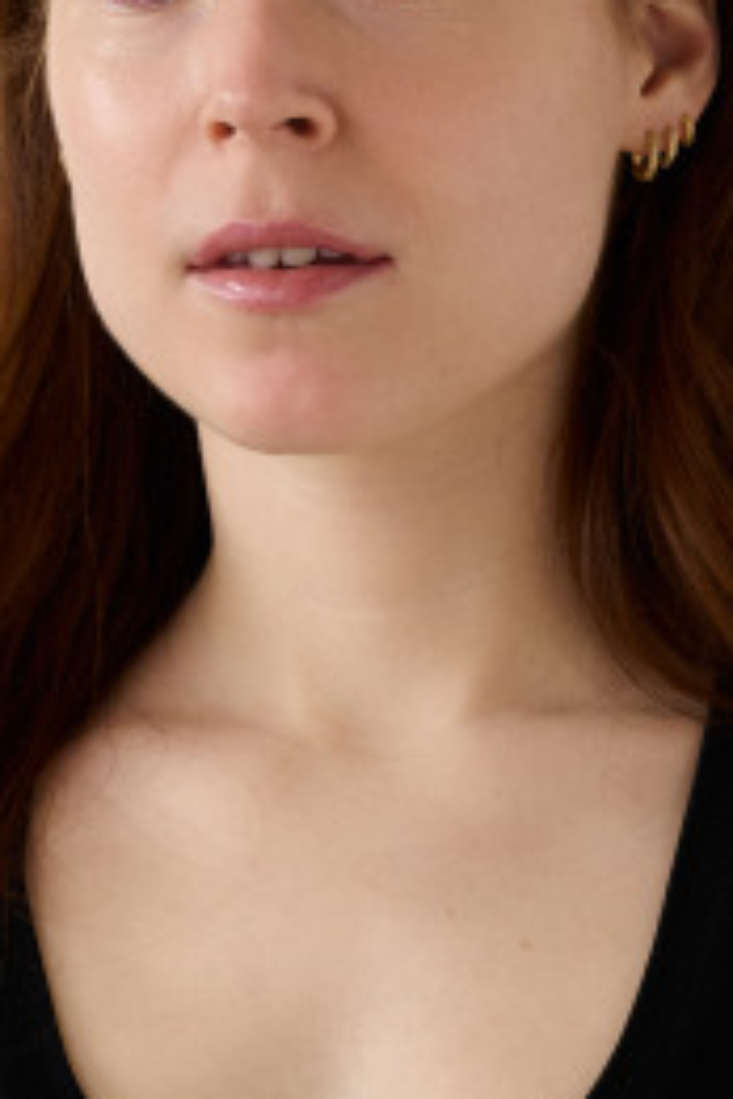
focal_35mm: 273
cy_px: 1701
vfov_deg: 7.4
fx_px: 8346
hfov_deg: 5.0
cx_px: 366
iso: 500
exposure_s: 1/160
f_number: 4
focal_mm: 59.5
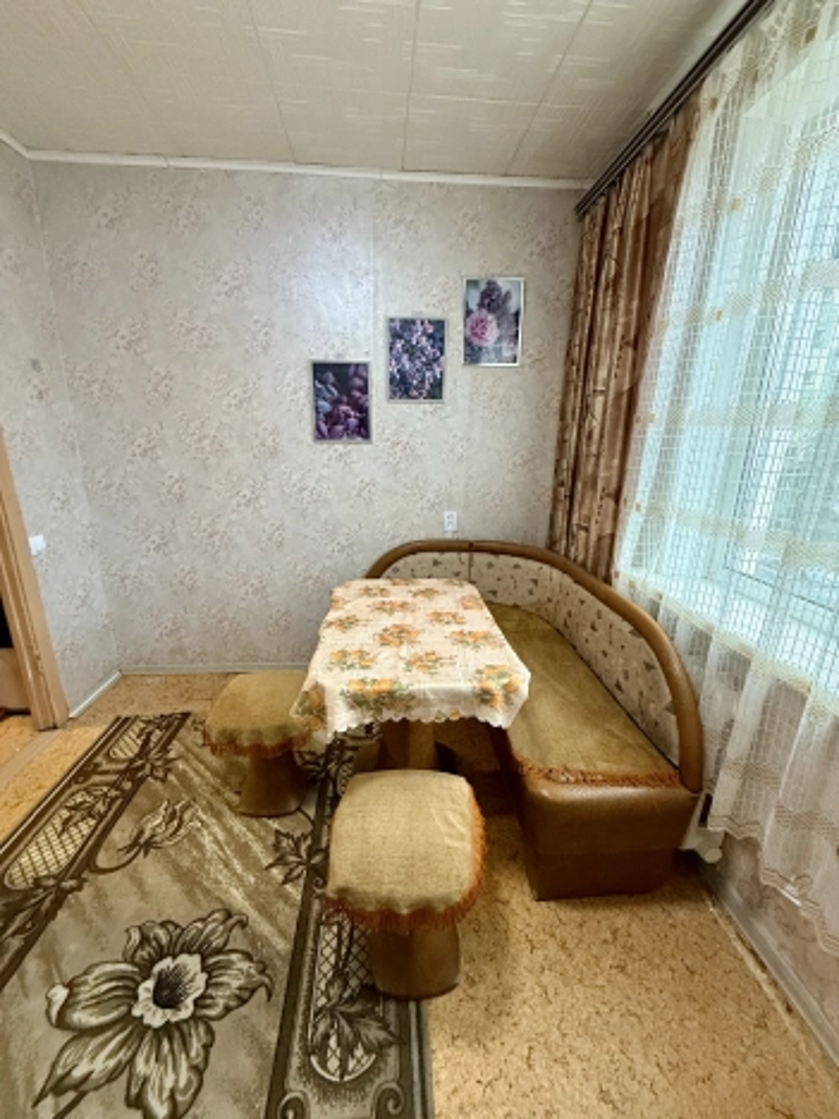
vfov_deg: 102.1
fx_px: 452
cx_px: 420
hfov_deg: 85.7
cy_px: 560
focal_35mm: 14
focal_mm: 2.22
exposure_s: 1/60
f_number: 2.2
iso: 640
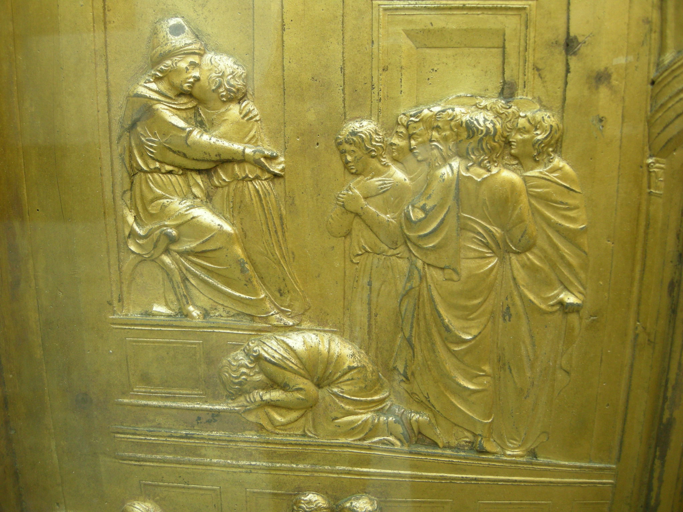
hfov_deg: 51.4
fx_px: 710
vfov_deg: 39.7
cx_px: 342
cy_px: 256
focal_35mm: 36
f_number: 2.7
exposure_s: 1/59.8
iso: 158
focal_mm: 7.5
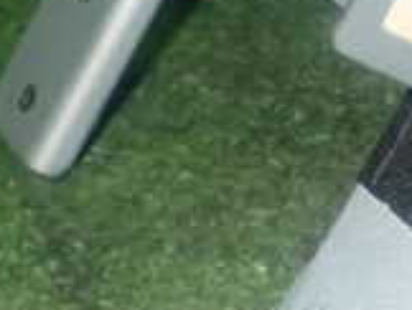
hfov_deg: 14.5
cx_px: 448
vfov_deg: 11.1
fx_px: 1585
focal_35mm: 133
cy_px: 66
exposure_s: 1/40
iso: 640
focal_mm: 6.37
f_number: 7.1
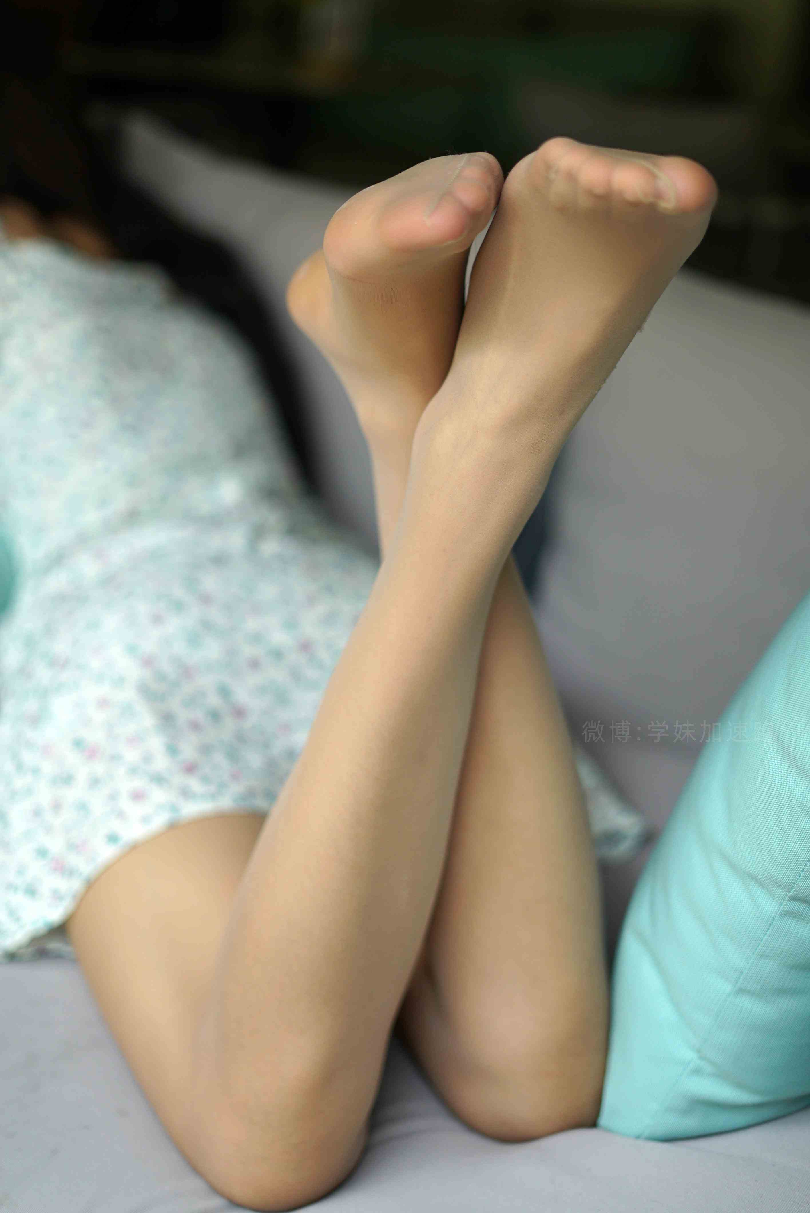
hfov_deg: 27.0
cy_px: 606
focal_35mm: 50
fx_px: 1685
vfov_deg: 39.6
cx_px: 405
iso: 200
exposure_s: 1/800
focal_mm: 50
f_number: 2
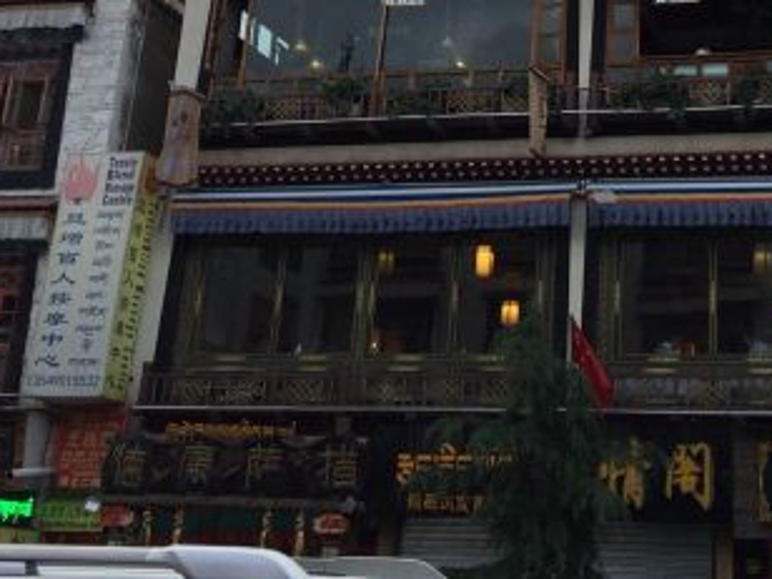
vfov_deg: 21.7
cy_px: 36
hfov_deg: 28.8
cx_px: 602
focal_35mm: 66
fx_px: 1472
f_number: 2.2
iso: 32
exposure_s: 1/338
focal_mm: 4.15
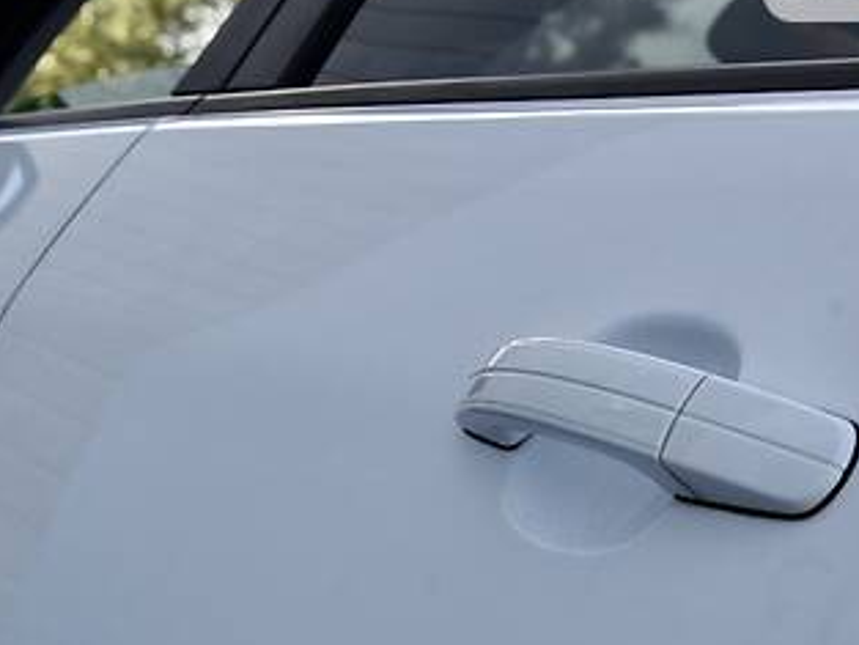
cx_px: 102
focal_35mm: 113
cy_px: 602
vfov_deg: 13.0
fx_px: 2805
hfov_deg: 17.2
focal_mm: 46
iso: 400
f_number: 8
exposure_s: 1/250
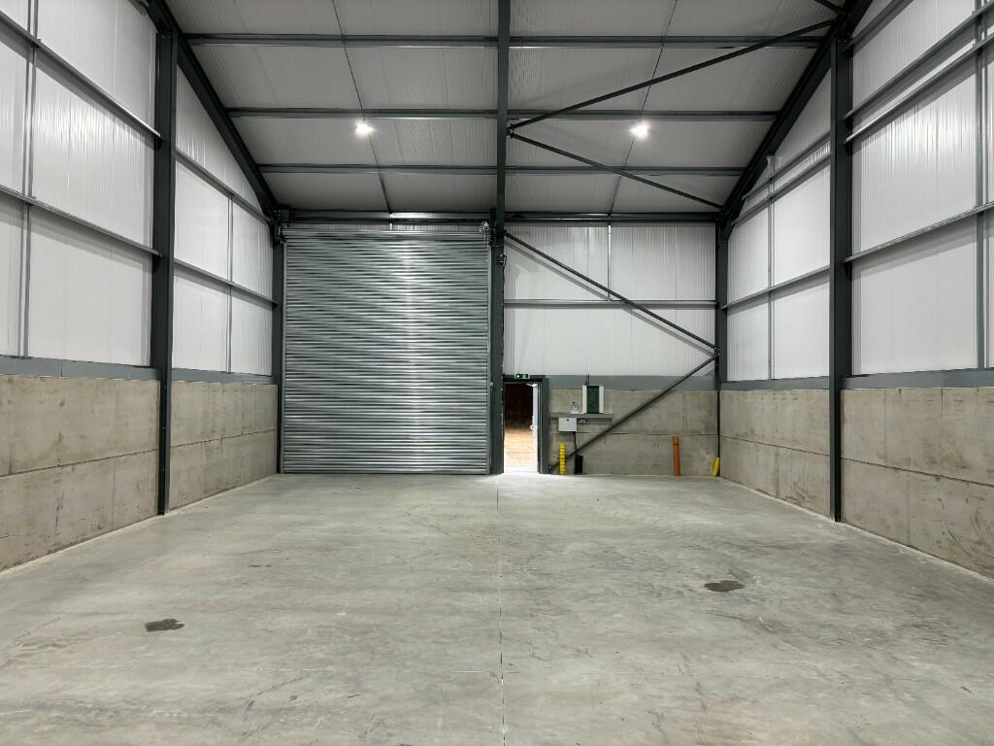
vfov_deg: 53.1
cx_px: 497
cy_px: 373
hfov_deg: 67.3
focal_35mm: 26
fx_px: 747
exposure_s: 1/100
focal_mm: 5.96
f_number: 1.6
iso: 80
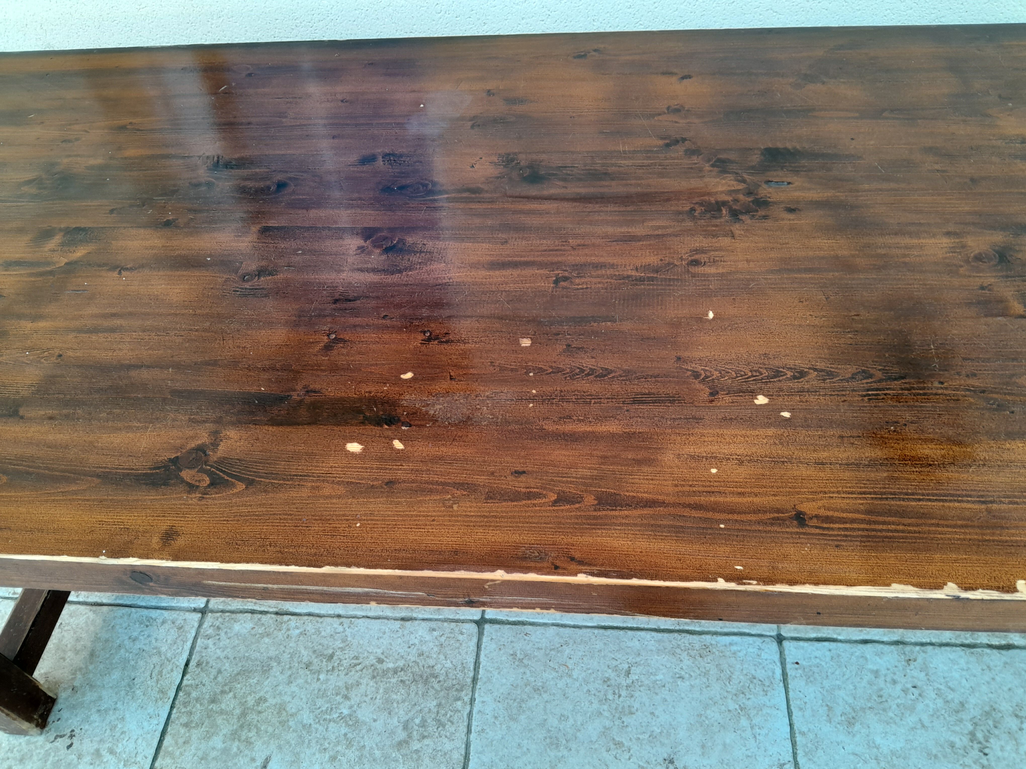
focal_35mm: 26
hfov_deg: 67.3
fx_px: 771
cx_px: 513
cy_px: 384
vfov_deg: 53.1
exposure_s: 1/60
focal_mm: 3.98
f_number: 1.8
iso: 100
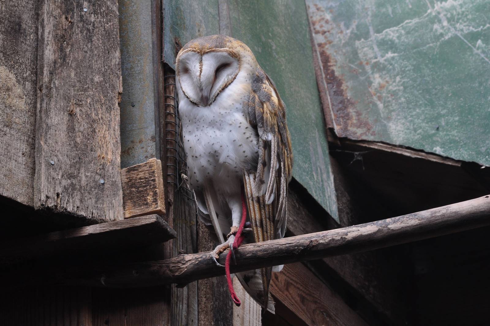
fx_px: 1937
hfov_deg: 14.4
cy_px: 163
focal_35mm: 142
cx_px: 245
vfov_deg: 9.6
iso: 560
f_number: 9
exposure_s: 1/125
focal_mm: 95
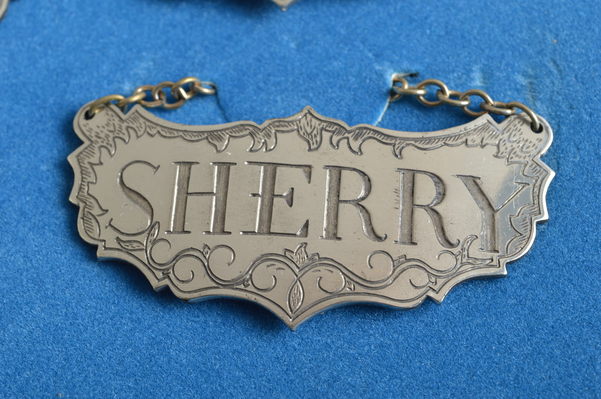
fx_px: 1376
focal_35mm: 82
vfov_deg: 16.5
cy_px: 200
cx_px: 300
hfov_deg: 24.6
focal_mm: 55
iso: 100
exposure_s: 1/125
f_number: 11
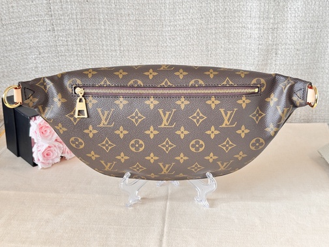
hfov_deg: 39.7
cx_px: 164
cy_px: 124
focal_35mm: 48
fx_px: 456
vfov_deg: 30.3
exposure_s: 1/50
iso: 50
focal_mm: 6.76
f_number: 1.78
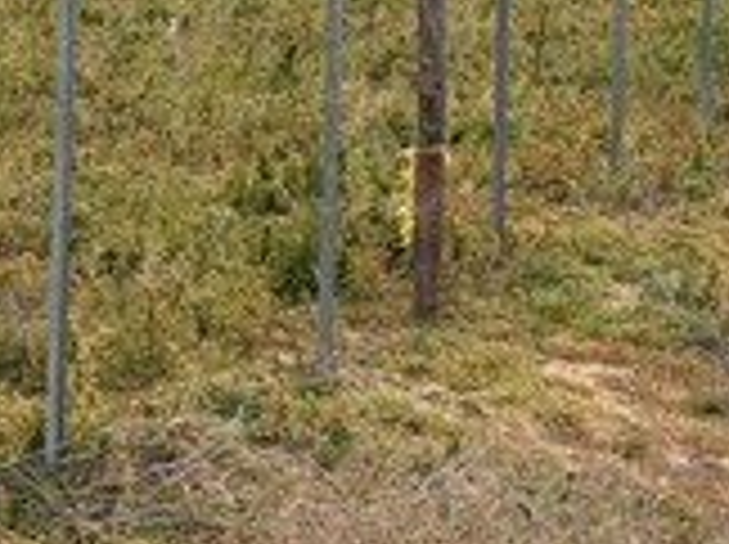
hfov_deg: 17.3
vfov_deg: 14.2
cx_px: -346
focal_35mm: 103
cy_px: 85
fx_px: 2166
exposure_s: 1/4608
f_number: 1.6
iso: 64
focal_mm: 5.96
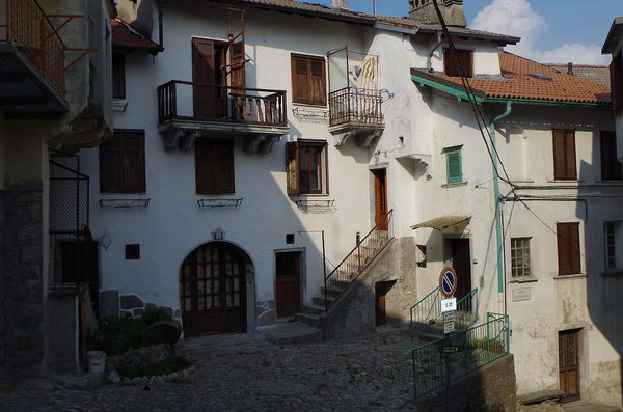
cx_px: 312
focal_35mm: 39
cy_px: 206
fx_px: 673
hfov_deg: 49.7
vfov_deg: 34.0
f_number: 11
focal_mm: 26.25
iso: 250
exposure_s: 1/180
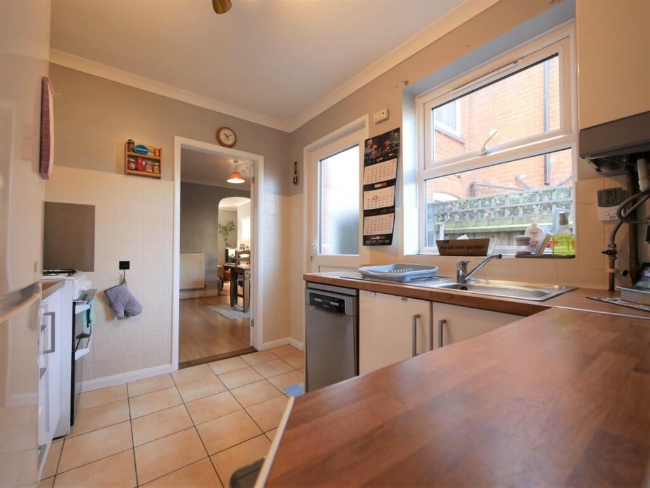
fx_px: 263
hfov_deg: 102.0
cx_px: 325
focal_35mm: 14
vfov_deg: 85.7
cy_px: 244
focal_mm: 7
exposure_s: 1/60
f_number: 4
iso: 800
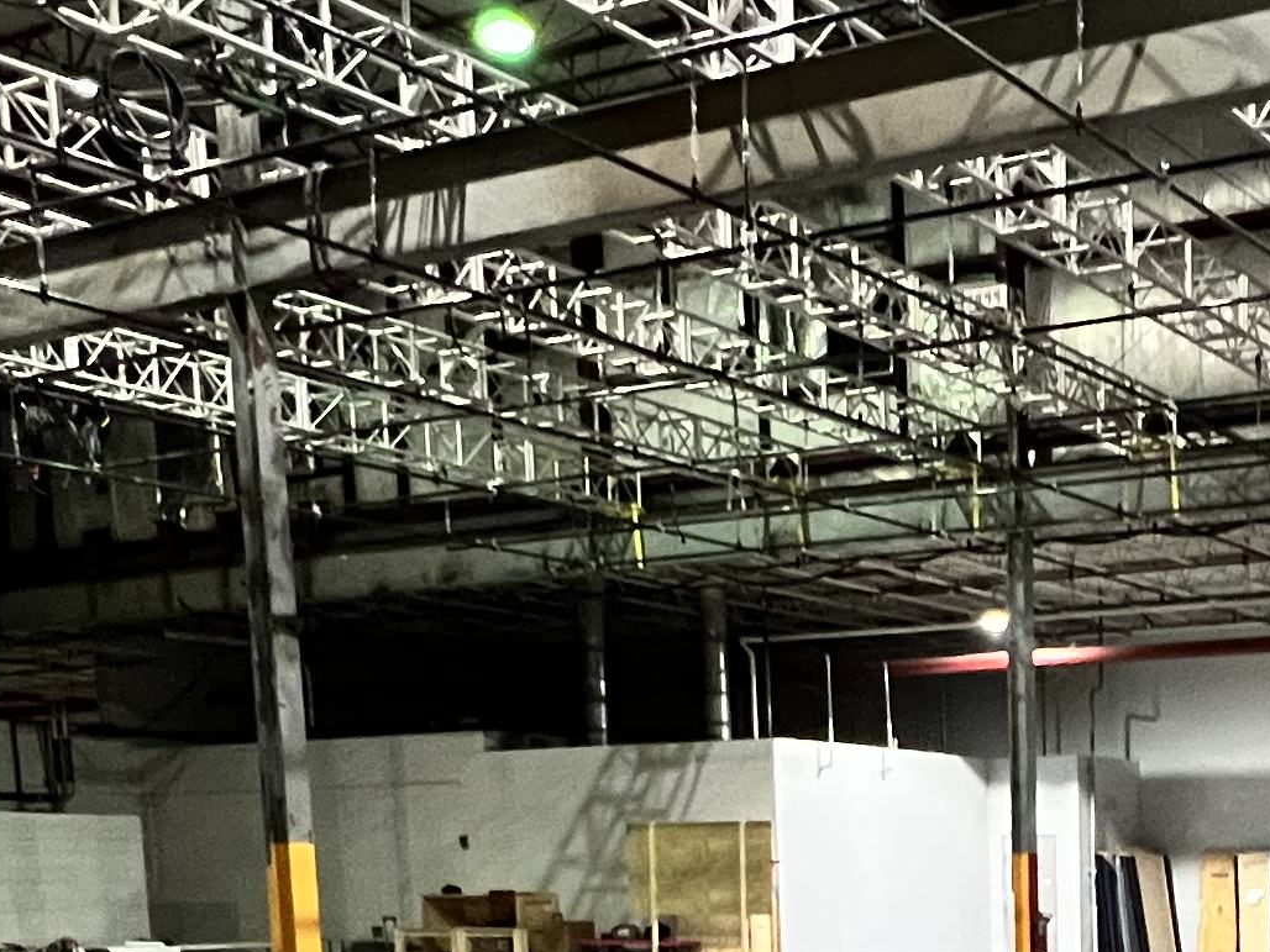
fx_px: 1871
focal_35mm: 51
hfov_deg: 34.9
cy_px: 1205
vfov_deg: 25.1
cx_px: 1195
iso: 640
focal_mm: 1.57
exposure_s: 1/60
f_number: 1.8
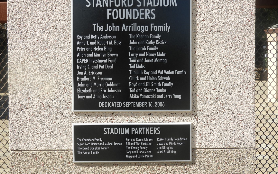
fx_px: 326
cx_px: 138
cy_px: 79
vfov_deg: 29.8
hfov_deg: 46.2
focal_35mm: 43
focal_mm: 7.2
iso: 100
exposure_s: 1/640
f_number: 3.8
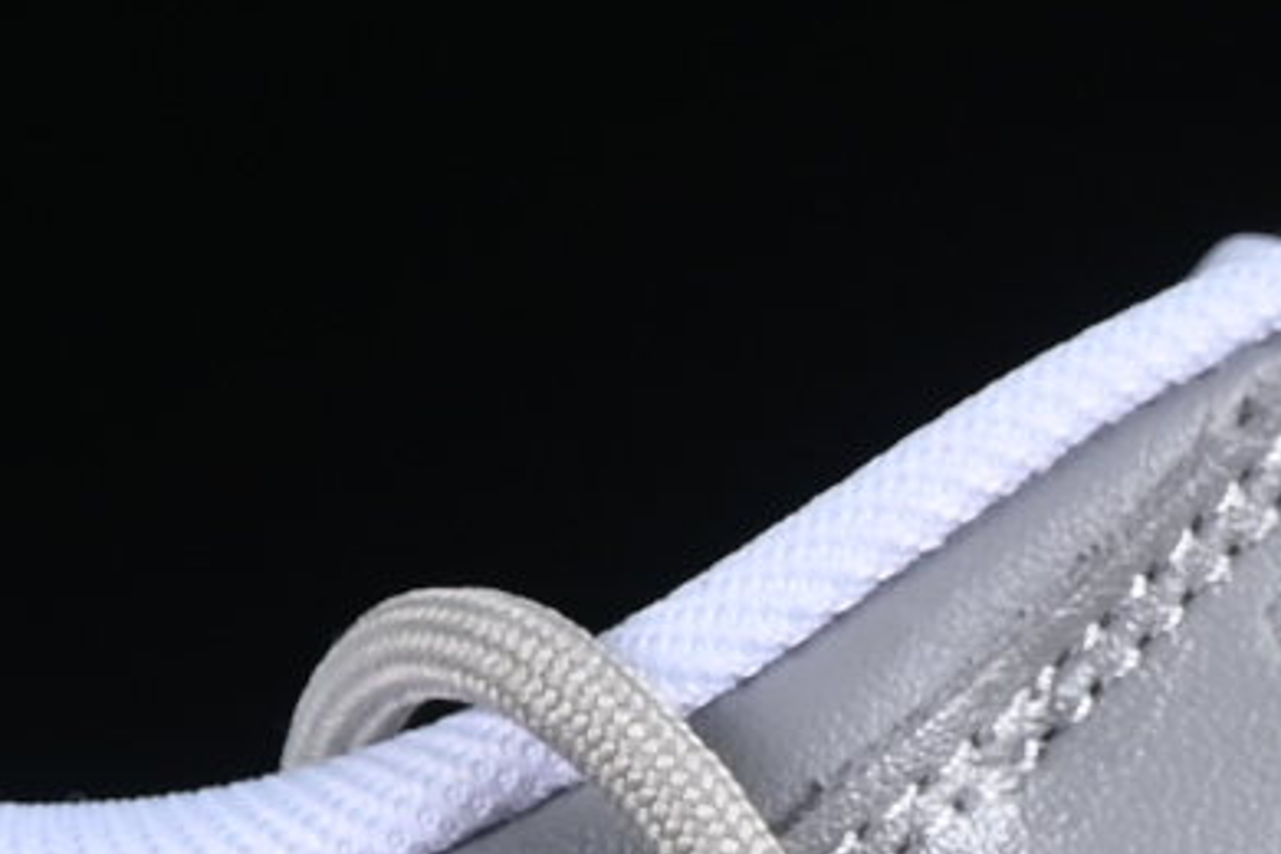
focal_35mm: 536
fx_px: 19071
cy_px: 966
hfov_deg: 3.8
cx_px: 2102
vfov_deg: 2.6
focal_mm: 50
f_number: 7.1
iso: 160
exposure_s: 1/80
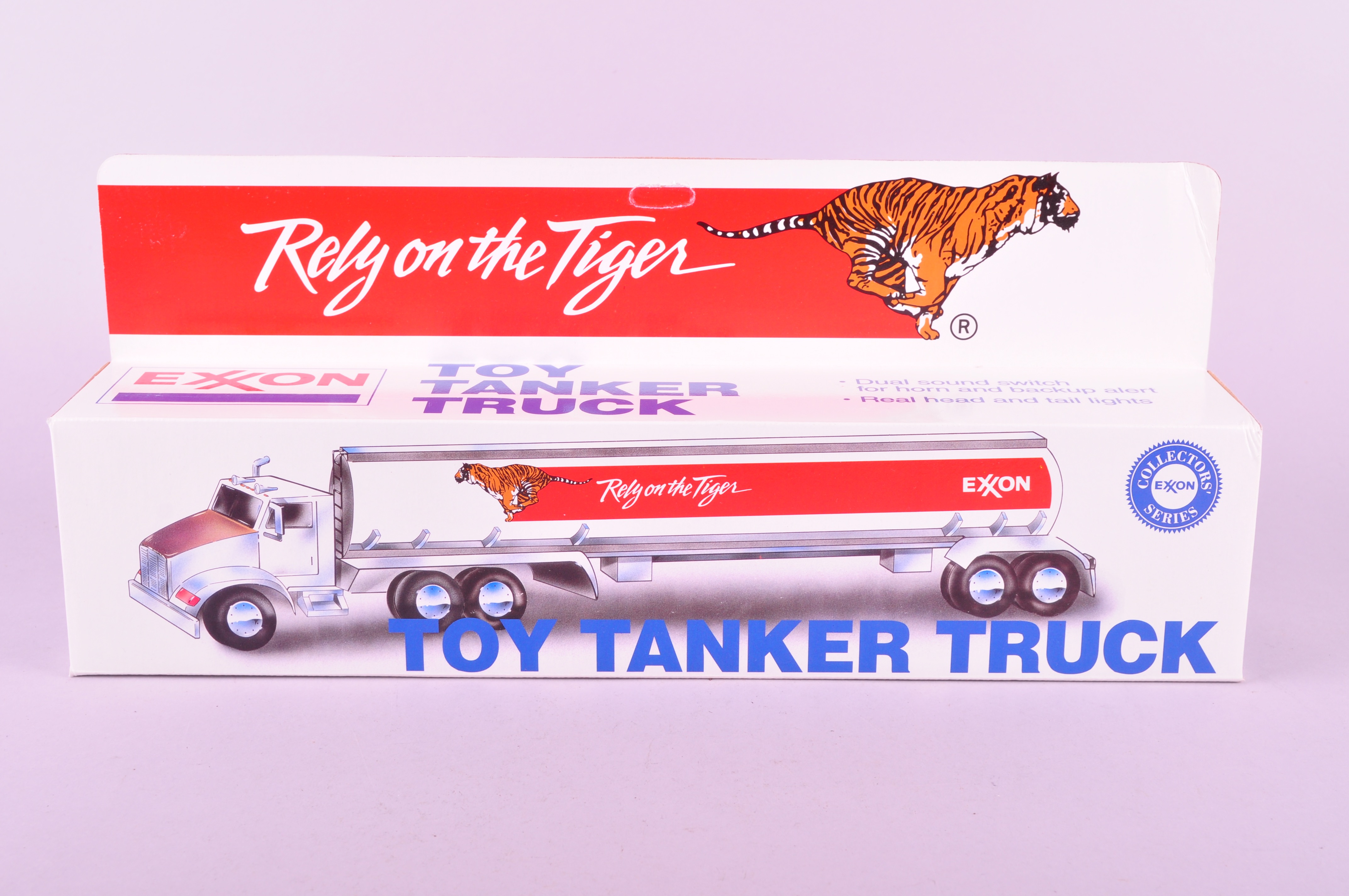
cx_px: 674
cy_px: 448
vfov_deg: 25.0
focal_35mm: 54
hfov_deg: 36.9
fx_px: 2021
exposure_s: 1/125
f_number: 10
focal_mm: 36
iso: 160
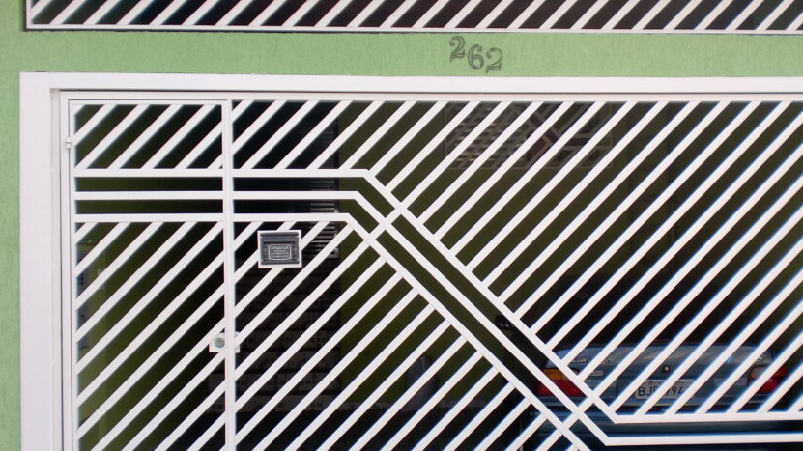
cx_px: 467
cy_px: 270
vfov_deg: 25.4
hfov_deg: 43.6
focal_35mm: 47
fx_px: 1001
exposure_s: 1/200
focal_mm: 6.3
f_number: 3.1
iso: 64
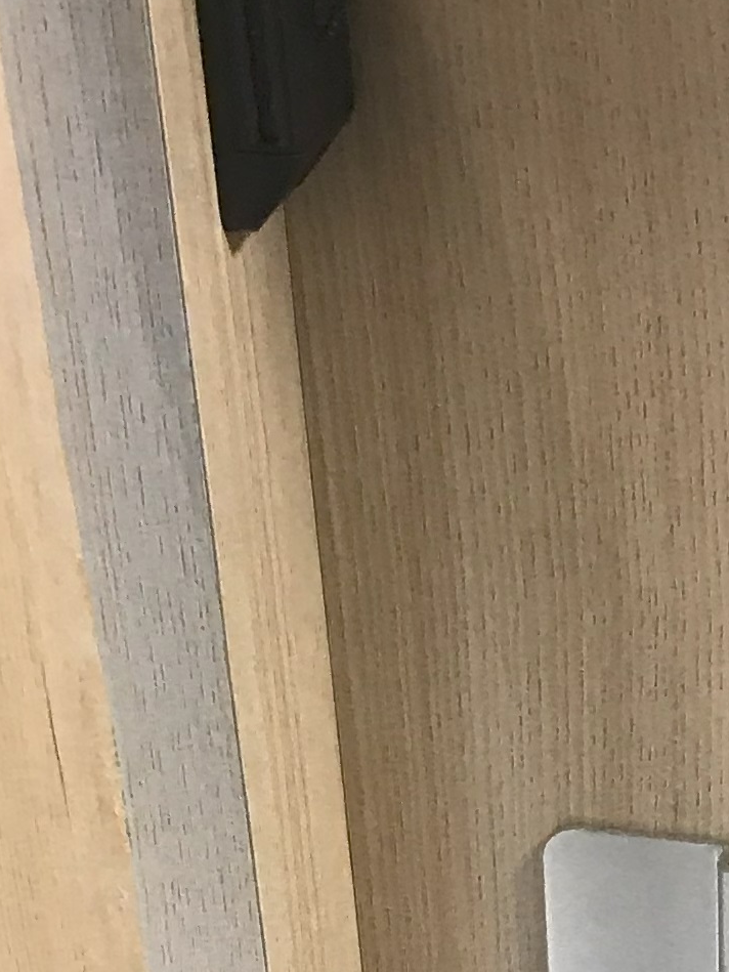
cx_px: 578
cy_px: 1144
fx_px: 3341
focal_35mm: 119
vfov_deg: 16.0
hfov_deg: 12.4
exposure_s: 1/25
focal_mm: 3.99
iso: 40
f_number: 1.8
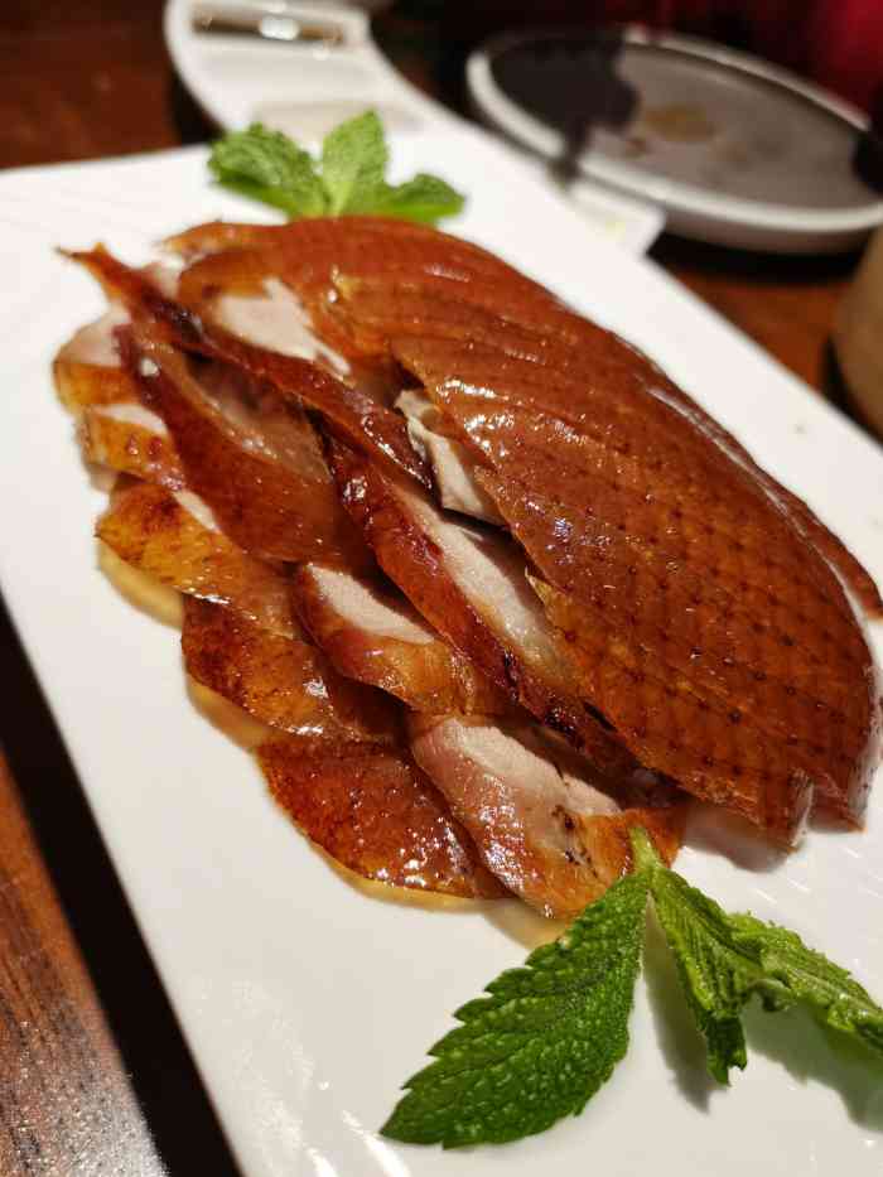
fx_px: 884
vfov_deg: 67.3
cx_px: 442
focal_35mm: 26
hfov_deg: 53.1
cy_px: 588
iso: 200
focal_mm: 5.58
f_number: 1.8
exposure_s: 1/120
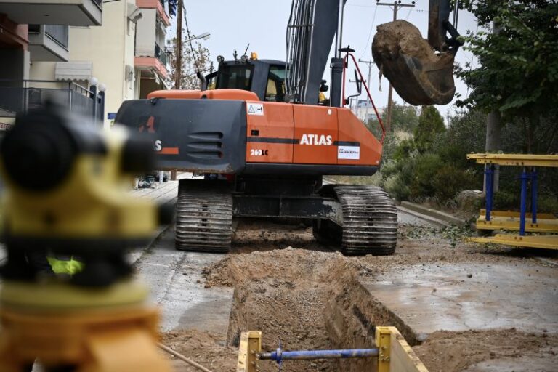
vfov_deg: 18.2
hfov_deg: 27.0
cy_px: 186
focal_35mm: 75
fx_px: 1162
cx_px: 279
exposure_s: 1/250
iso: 220
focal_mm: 50
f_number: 4.5
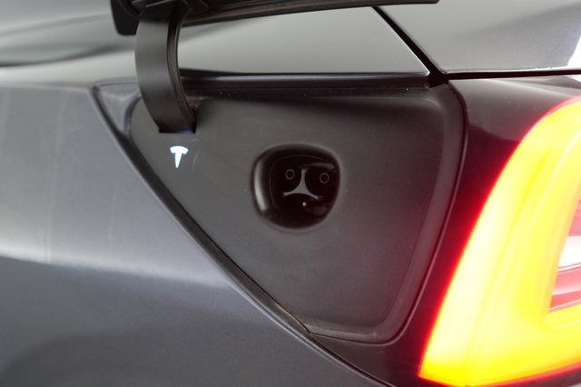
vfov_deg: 51.2
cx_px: 290
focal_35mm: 25
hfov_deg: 71.5
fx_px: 403
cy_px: 194
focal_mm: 25
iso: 2000
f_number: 2.8
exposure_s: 1/60
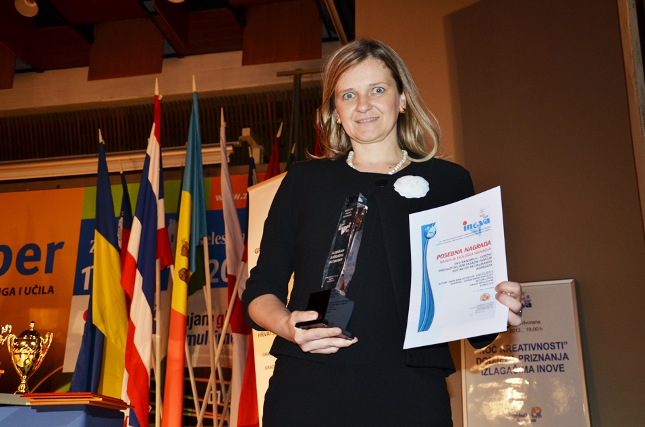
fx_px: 805
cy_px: 203
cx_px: 324
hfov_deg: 43.7
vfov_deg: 29.7
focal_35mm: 45
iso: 500
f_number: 4.2
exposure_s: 1/60
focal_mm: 28
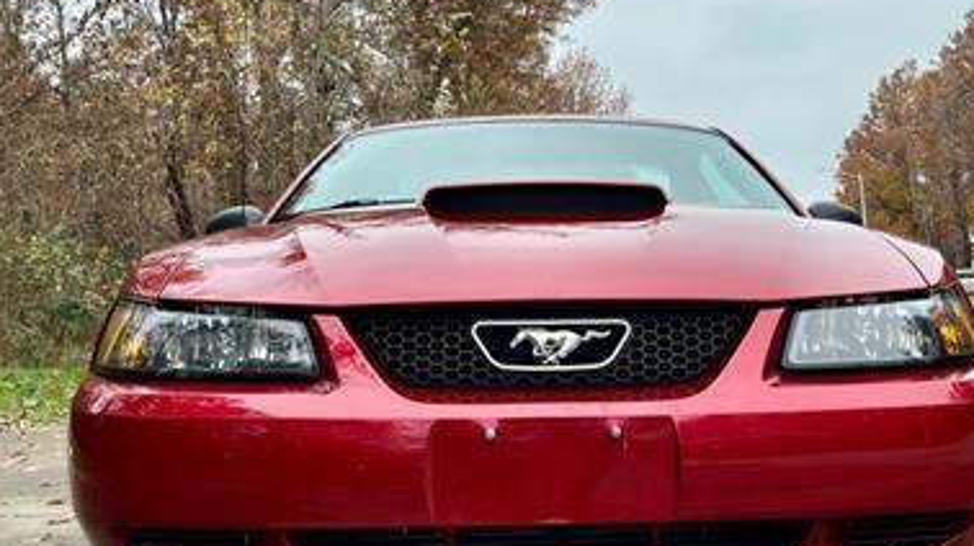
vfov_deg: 24.8
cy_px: 314
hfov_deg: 42.7
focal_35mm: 48
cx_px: 595
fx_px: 1239
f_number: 1.6
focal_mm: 5.1
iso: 50
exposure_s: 1/450
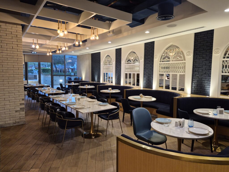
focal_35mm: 23
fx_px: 152
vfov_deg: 58.9
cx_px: 114
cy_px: 86
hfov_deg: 73.9
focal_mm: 5.4
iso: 400
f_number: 1.8
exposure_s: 1/100
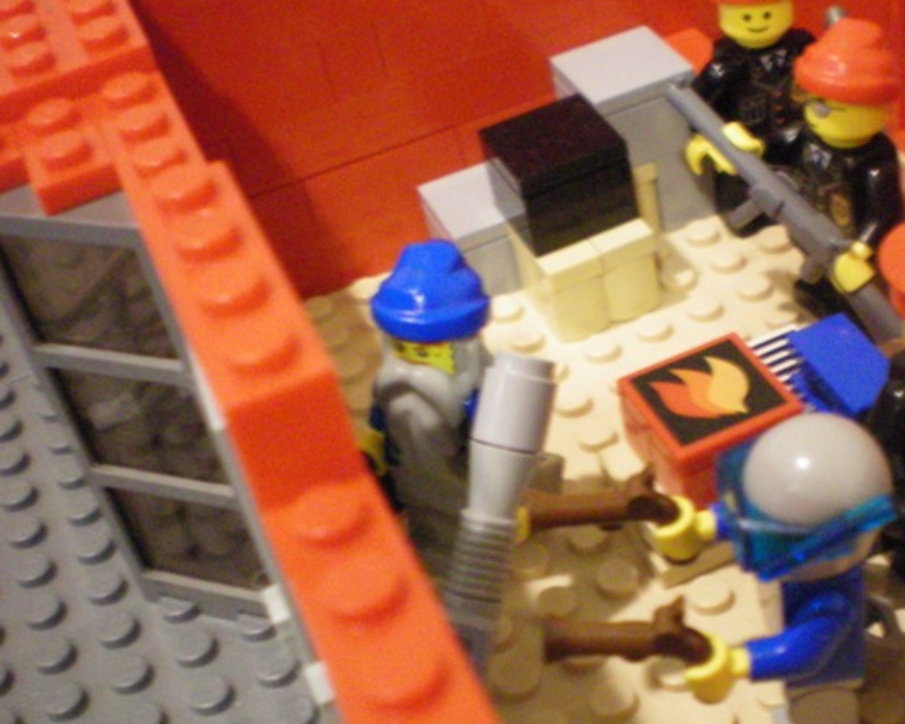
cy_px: 417
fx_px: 1500
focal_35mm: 56
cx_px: 634
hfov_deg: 33.2
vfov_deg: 27.1
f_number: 3.1
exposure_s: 1/10
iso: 400
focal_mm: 6.3
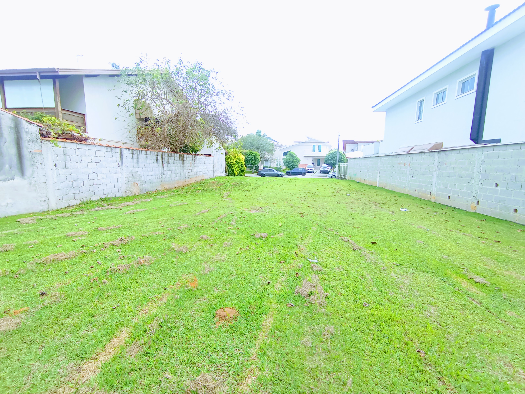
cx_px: 262
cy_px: 197
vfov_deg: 78.1
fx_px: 243
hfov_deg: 94.5
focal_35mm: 16
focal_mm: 1.65
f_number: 2.2
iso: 52
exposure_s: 1/250
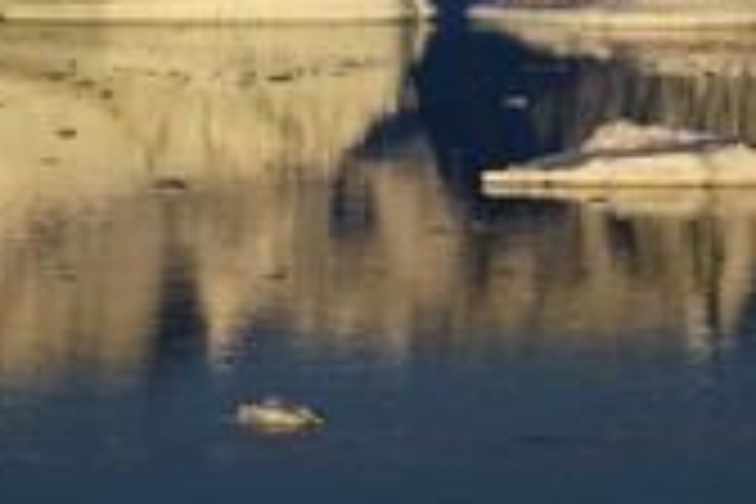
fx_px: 7097
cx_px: 194
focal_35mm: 338
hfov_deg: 6.1
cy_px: -122
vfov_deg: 4.1
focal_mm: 135
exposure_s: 1/320
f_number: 10
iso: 200
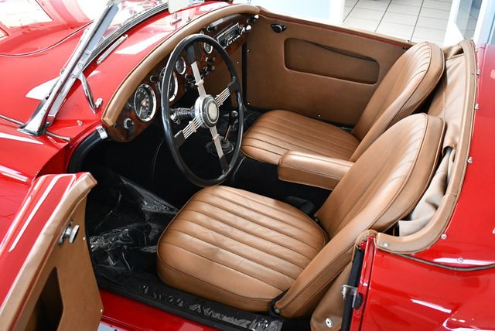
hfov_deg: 53.1
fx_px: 495
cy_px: 166
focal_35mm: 36
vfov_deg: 36.9
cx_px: 248
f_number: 3.5
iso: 2500
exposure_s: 1/125
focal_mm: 18
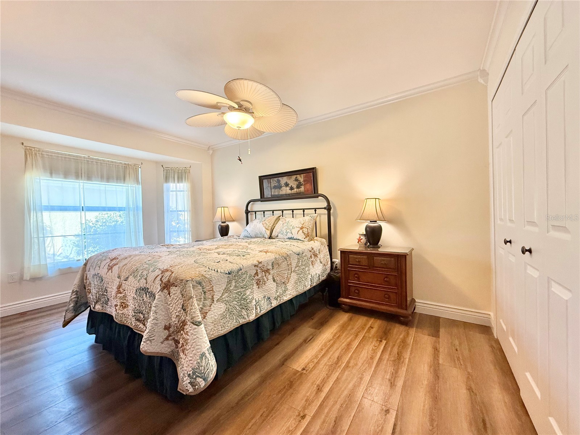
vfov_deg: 85.7
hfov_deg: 102.1
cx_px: 290
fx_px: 235
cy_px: 218
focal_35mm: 14
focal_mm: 2.22
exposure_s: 1/120
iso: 250
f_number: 2.2
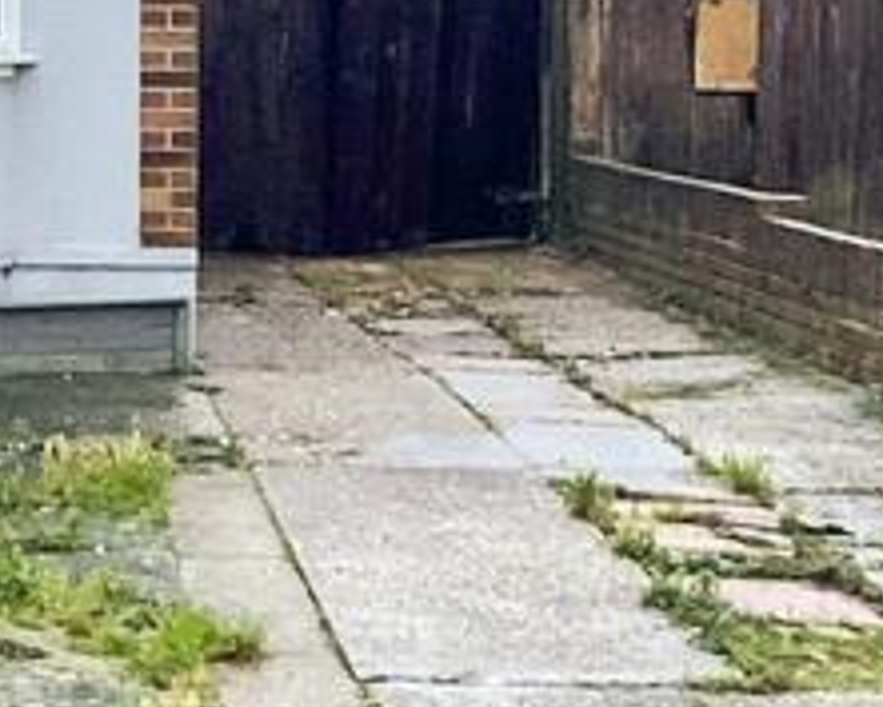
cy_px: 160
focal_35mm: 131
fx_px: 3425
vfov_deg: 11.8
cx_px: -340
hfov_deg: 14.0
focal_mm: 3
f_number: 1.8
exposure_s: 1/60
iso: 80
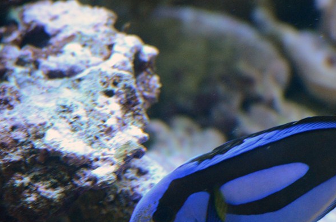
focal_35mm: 520
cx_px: 233
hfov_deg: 4.0
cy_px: 183
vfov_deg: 2.6
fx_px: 4842
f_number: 5
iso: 2000
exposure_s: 1/160
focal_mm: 200
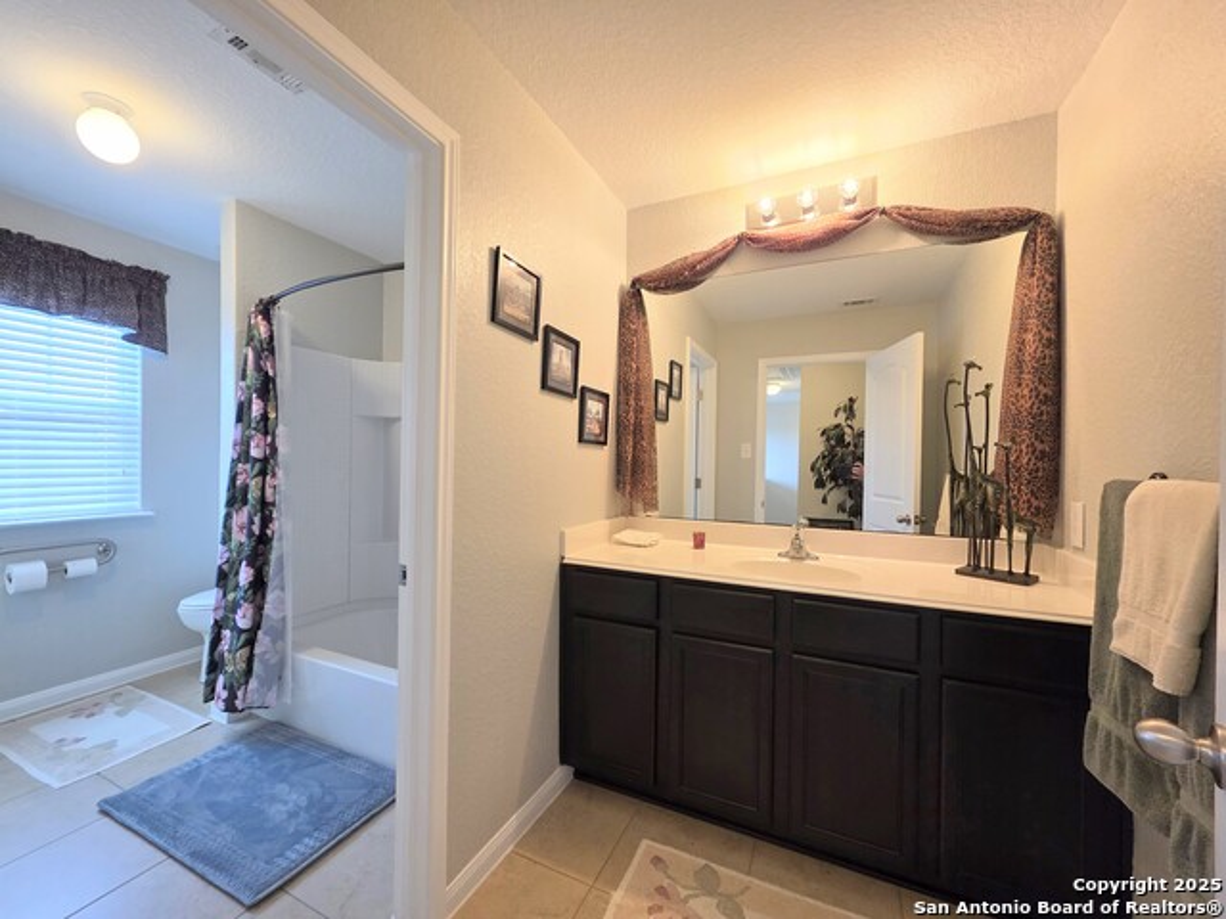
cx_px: 613
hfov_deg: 106.2
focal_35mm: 13
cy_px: 460
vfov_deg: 89.9
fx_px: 460
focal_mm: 2.2
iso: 200
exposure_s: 1/120
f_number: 1.9
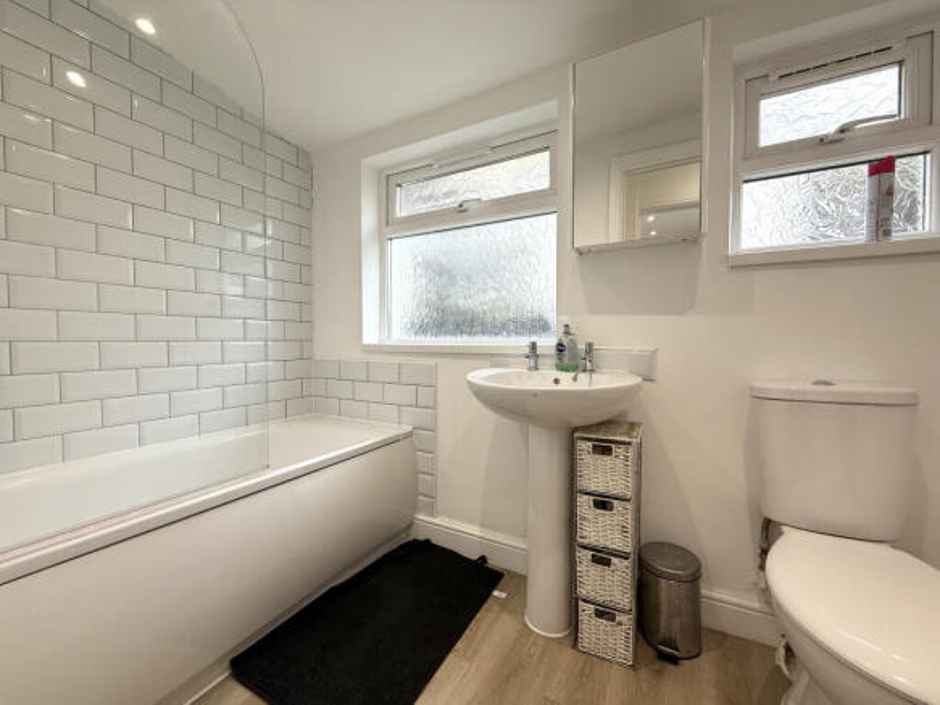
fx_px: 380
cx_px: 470
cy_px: 352
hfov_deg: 102.1
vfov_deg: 85.7
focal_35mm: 14
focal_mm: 2.22
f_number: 2.2
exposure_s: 1/99
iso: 64
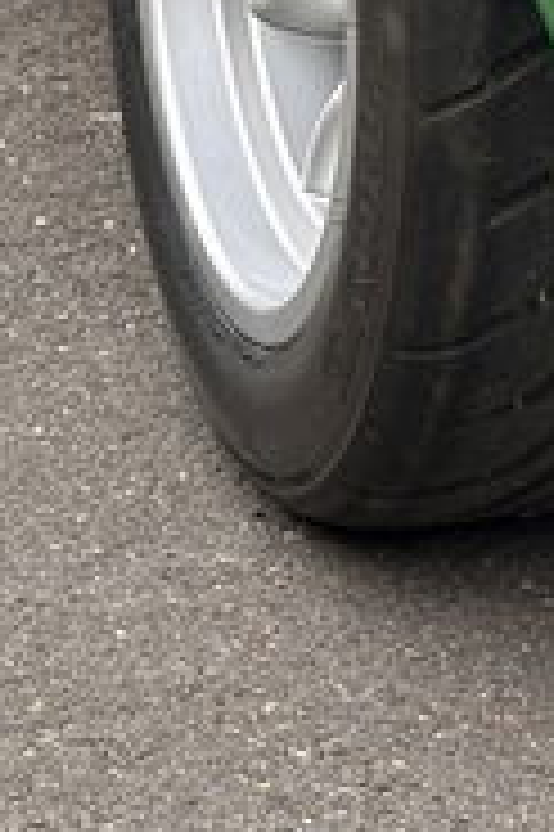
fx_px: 4787
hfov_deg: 6.6
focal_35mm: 207
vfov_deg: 9.6
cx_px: 635
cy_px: -454
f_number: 1.78
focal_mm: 6.86
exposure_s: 1/125
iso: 50
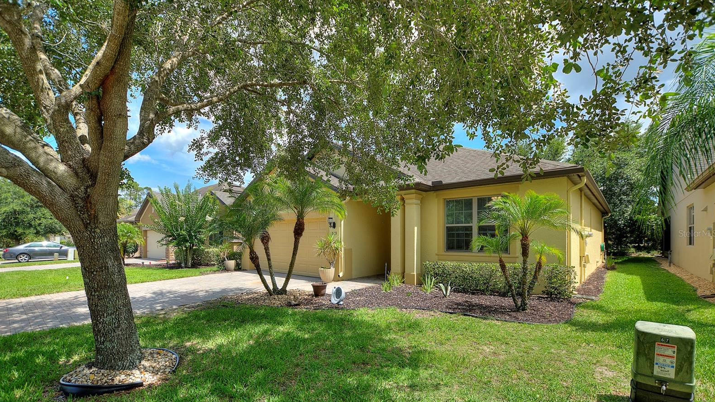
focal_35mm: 16
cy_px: 233
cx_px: 355
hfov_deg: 99.4
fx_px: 303
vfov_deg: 66.7
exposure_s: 1/320
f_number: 4.5
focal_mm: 10
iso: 100
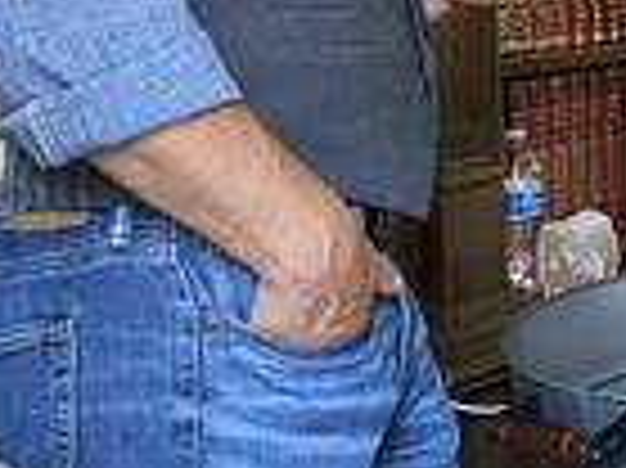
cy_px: -194
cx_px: 716
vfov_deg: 17.9
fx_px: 1355
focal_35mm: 75
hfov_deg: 24.0
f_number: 1.8
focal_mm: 4.25
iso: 640
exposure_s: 1/34
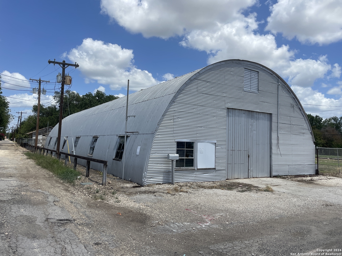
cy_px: 128
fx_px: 257
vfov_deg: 53.1
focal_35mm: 26
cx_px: 171
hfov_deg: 67.3
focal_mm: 4.2
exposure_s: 1/5556
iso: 32
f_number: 1.6
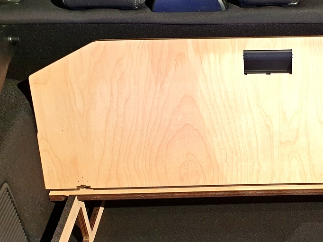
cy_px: 120
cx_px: 265
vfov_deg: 24.0
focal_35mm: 61
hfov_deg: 30.8
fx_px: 569
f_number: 2.4
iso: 125
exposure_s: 1/50
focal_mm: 4.3
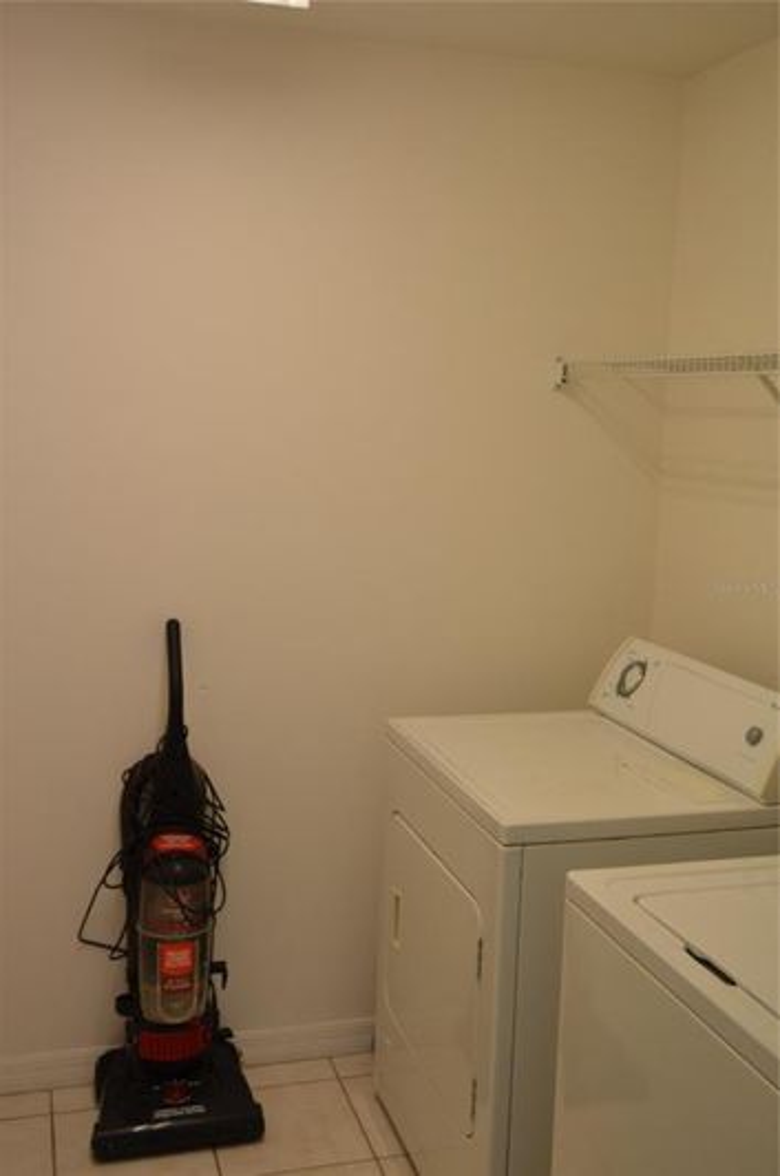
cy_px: 588
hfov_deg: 36.8
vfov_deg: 53.2
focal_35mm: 36
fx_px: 1174
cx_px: 390
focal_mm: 24
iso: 400
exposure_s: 1/80
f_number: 4.5
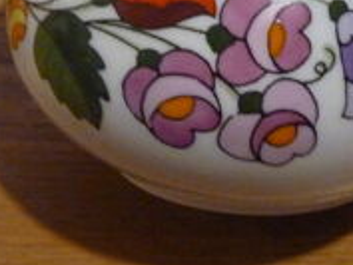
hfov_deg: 9.7
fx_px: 2072
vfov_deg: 7.3
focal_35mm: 203
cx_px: 229
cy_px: -24
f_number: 3.4
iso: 800
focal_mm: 13.3
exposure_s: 1/25
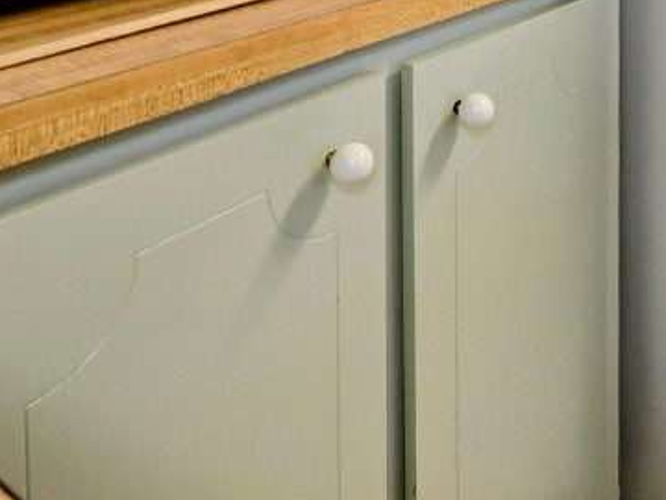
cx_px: 677
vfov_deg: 29.9
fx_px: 712
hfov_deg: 42.7
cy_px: -167
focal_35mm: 37
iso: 80
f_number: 2.2
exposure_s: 1/60
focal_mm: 2.2
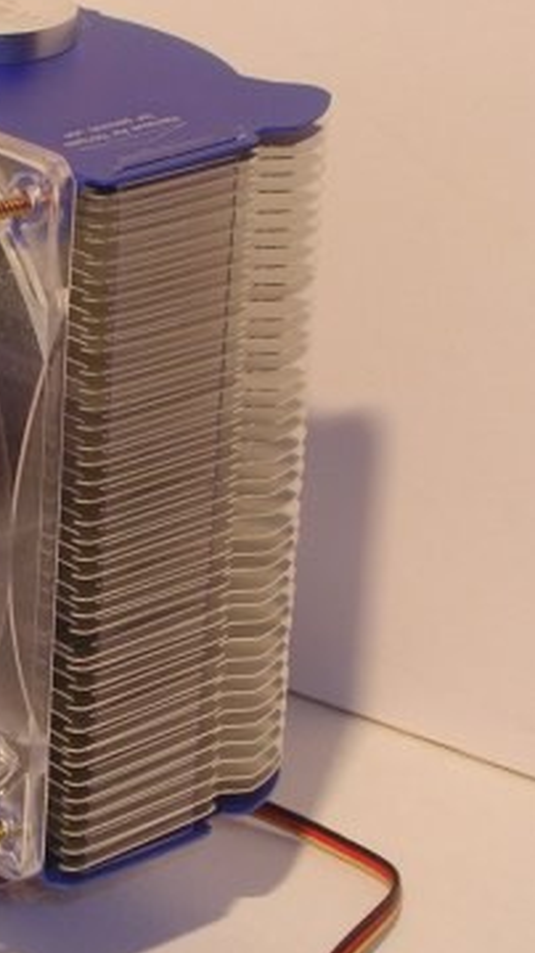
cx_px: -95
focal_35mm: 138
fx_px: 3487
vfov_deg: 15.6
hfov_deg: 8.7
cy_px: 458
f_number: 3.9
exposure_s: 1/30
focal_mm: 11.5
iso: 50
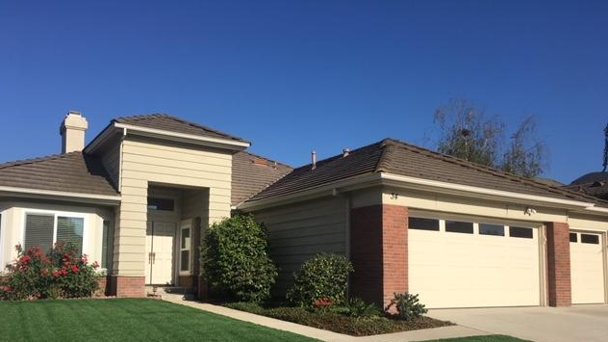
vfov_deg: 36.2
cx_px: 301
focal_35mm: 32
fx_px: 516
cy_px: 230
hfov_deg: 61.0
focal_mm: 4.15
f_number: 2.2
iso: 25
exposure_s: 1/2564
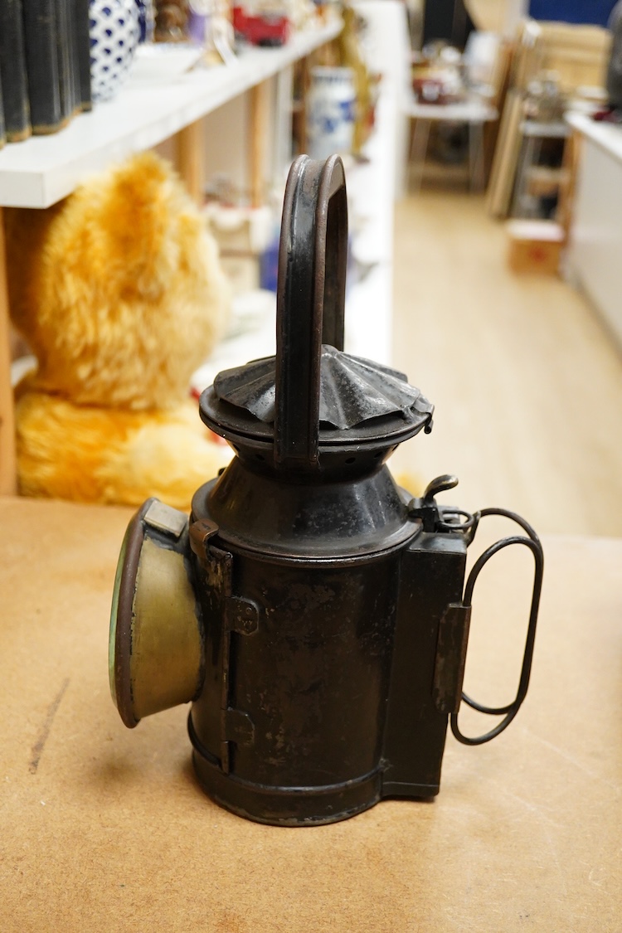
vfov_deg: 43.6
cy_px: 466
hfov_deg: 29.9
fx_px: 1166
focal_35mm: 45
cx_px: 311
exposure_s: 1/320
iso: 3200
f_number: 3.5
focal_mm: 30
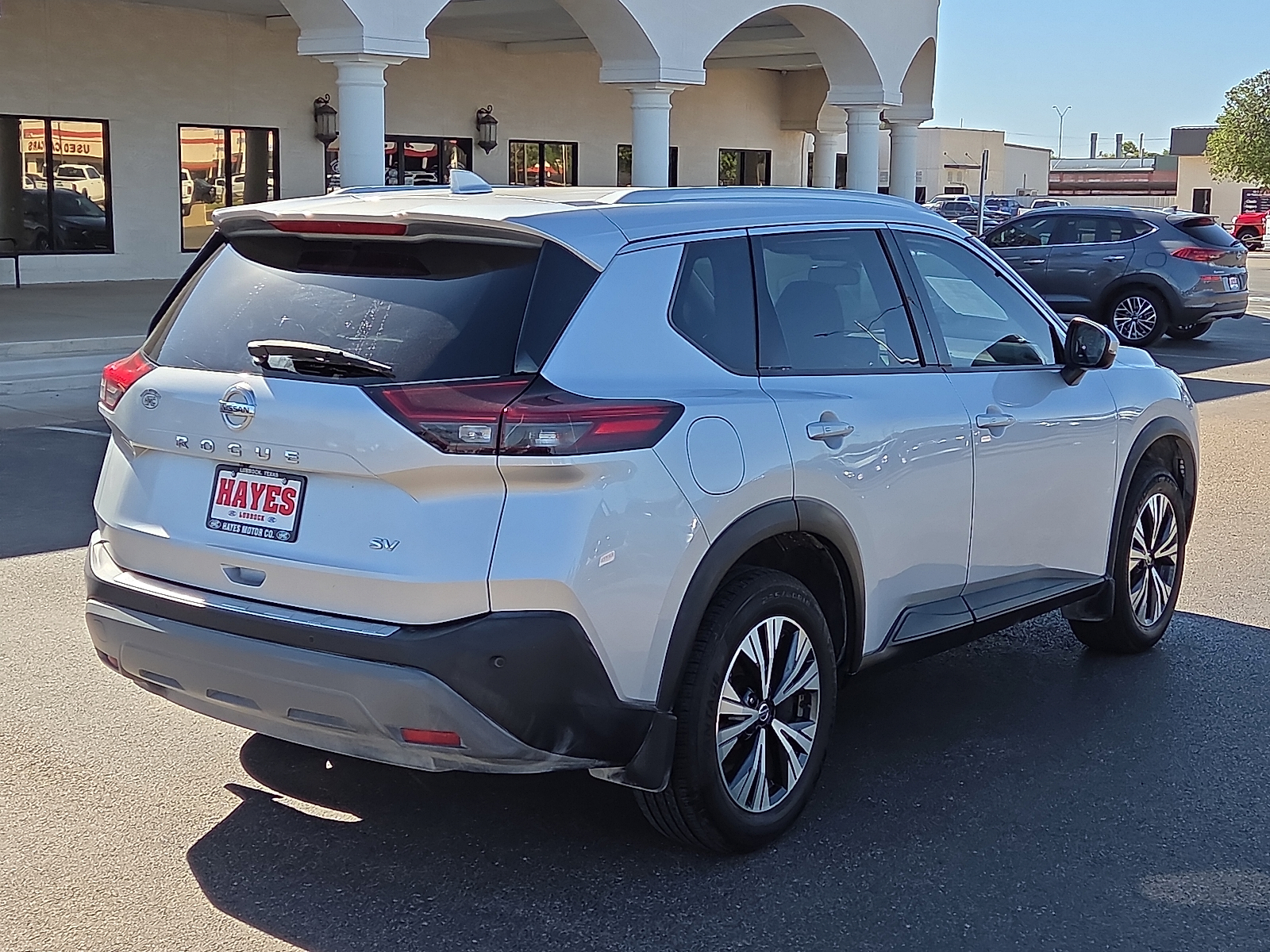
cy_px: 476
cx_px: 635
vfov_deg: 30.3
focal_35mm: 48
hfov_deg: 39.7
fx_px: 1761
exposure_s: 1/1111
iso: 25
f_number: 1.8
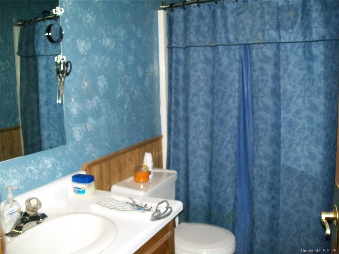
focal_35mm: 36
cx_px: 170
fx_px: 353
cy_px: 127
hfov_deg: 51.4
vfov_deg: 39.7
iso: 160
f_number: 2.7
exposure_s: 1/60
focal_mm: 6
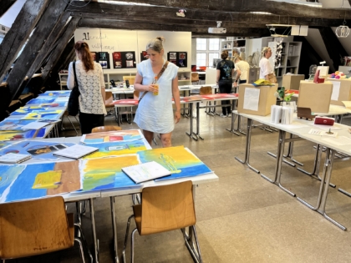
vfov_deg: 53.1
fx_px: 264
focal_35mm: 26
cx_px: 176
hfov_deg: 67.3
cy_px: 132
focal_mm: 5.1
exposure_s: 1/100
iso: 125
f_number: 1.6
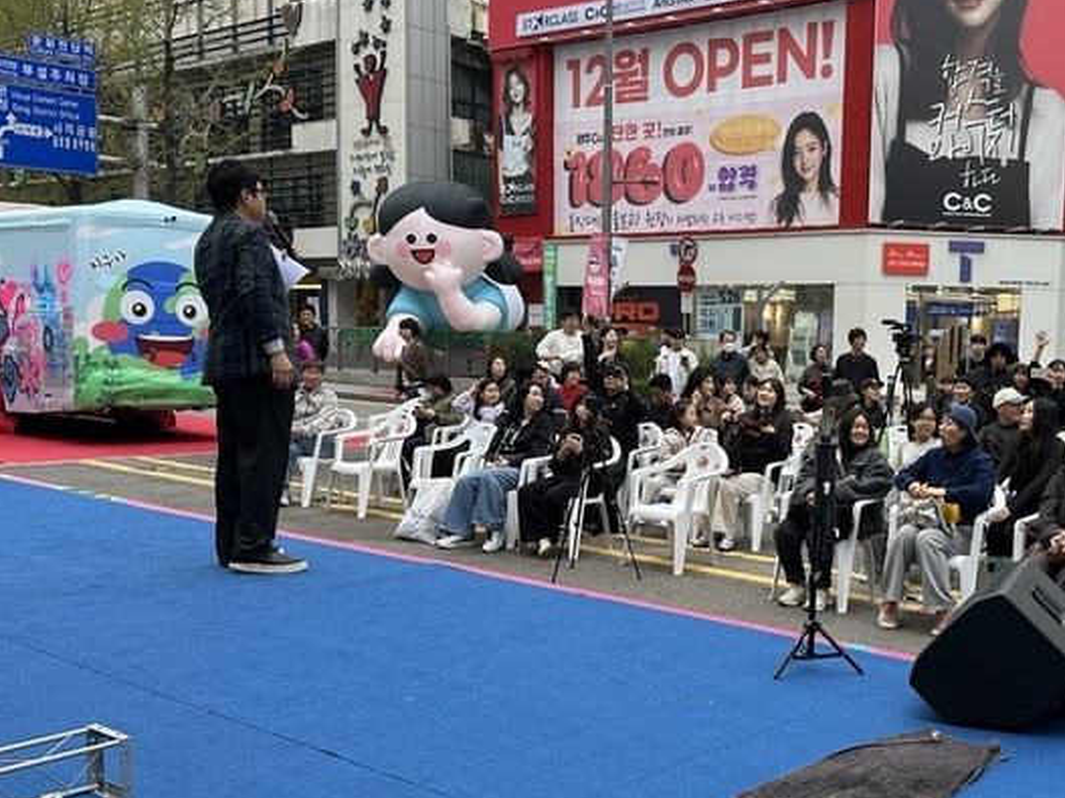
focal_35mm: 41
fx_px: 1261
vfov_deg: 35.0
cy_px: 462
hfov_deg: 44.5
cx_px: 778
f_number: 1.78
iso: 80
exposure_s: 1/444
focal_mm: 6.86
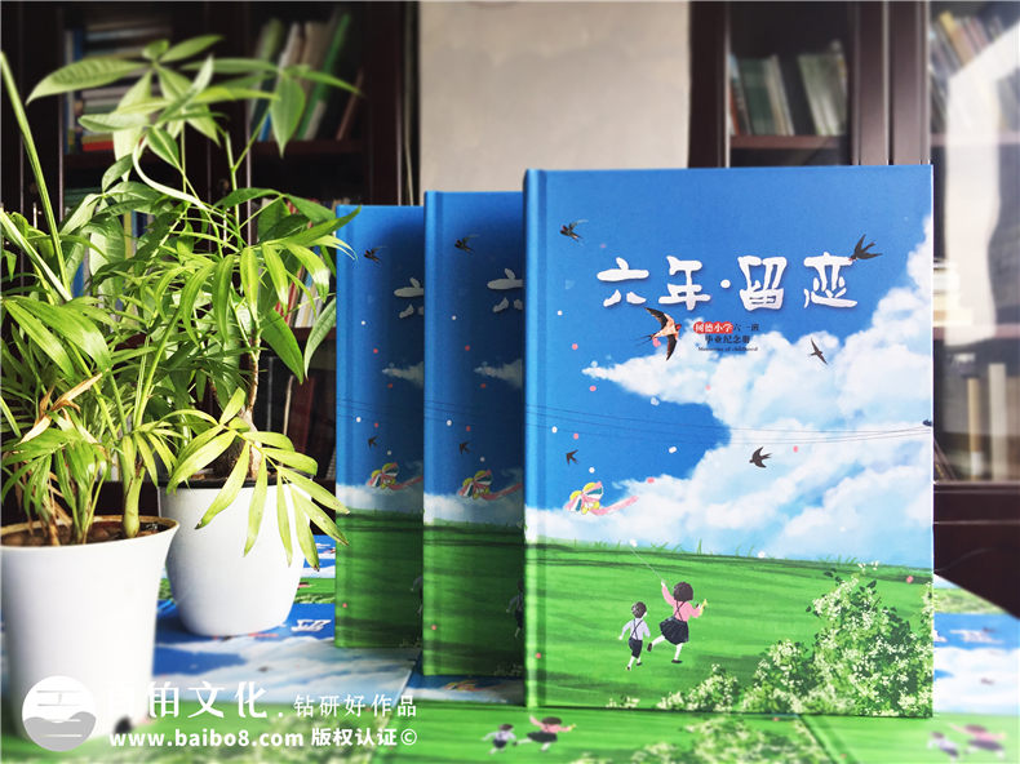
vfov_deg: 48.2
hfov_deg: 61.7
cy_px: 382
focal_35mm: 29
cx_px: 510
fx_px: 854
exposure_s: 1/100
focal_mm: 4.15
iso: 50
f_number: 2.2
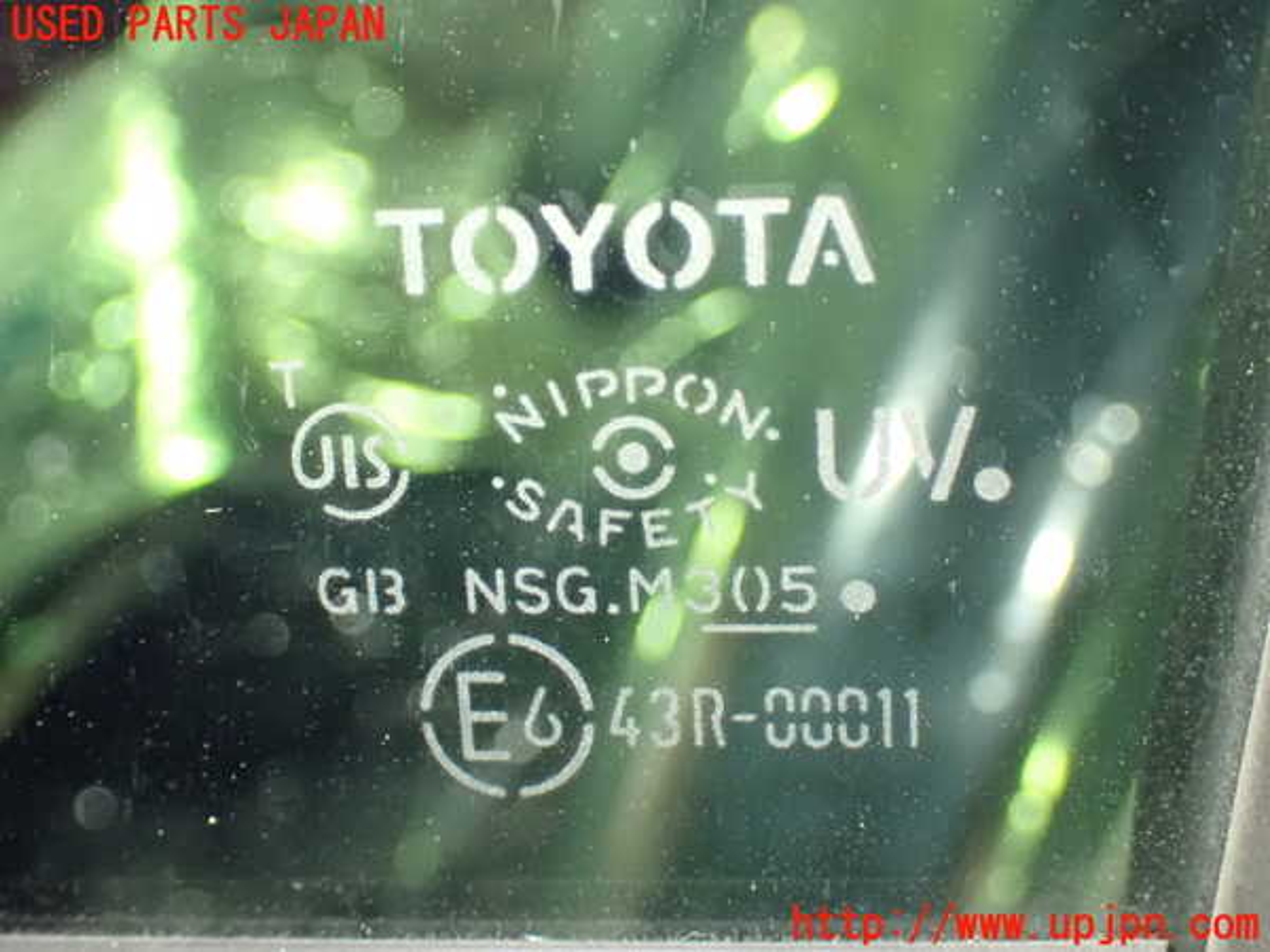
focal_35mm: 54
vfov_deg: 27.0
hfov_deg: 35.5
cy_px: 476
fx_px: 1981
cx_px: 635
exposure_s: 1/30
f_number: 3.3
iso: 1600
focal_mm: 9.65
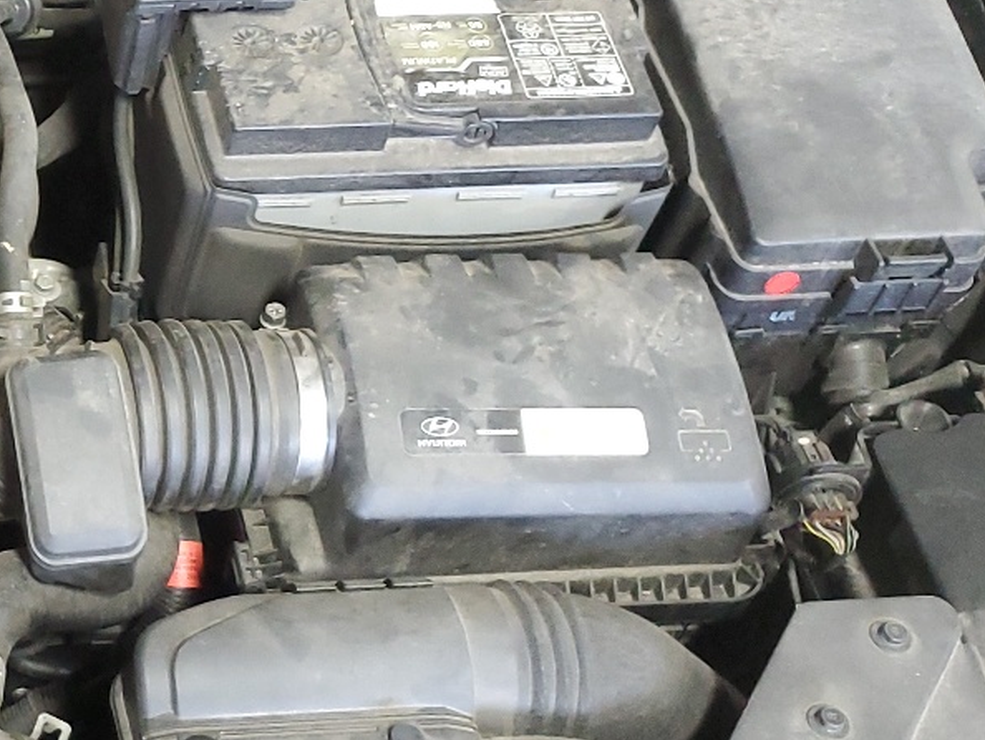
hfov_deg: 24.0
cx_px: -327
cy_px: 362
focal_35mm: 70
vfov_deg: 21.0
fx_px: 1993
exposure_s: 1/60.2
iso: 232
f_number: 1.5
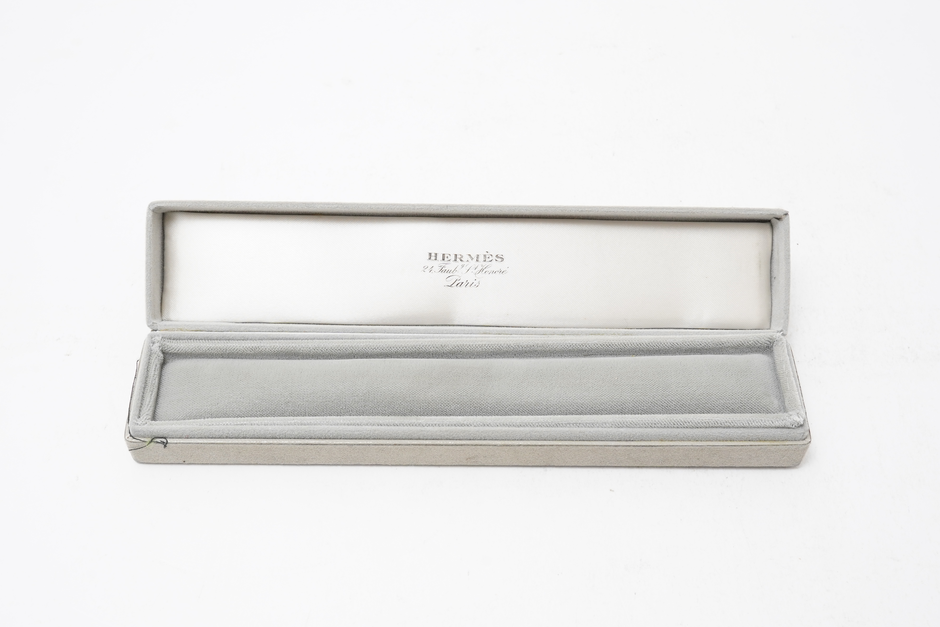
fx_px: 1175
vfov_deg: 29.9
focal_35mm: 45
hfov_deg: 43.6
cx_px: 470
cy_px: 314
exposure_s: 1/125
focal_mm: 30
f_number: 18
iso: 640
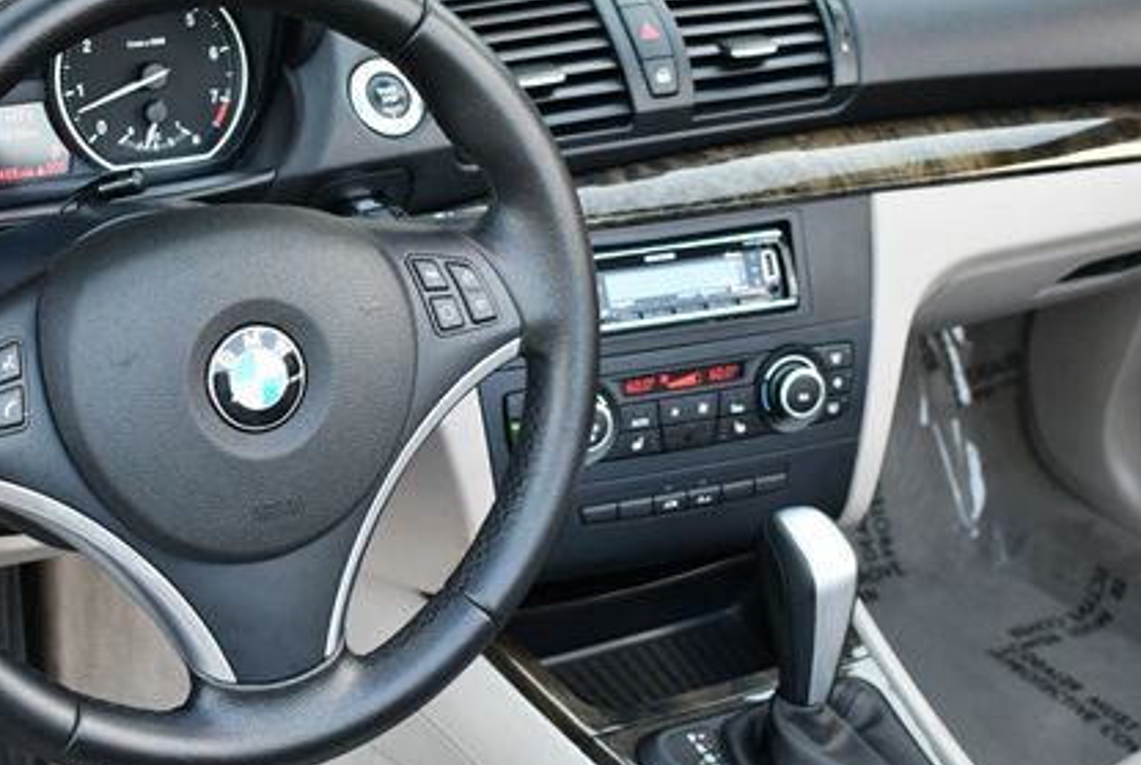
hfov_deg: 27.1
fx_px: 2349
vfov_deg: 18.5
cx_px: 374
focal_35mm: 74
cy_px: 424
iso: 800
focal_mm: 24
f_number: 4
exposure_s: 1/250
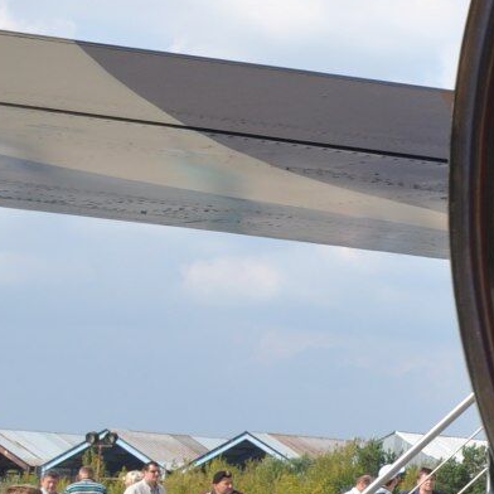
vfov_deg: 13.1
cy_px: 218
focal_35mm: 133
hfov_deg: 10.9
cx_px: 1216
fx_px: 2147
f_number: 8
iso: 200
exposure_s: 1/400
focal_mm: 20
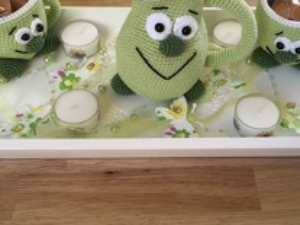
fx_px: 424
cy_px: 110
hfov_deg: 38.9
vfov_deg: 29.6
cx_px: 162
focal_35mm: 49
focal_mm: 4.15
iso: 25
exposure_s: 1/100
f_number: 2.2
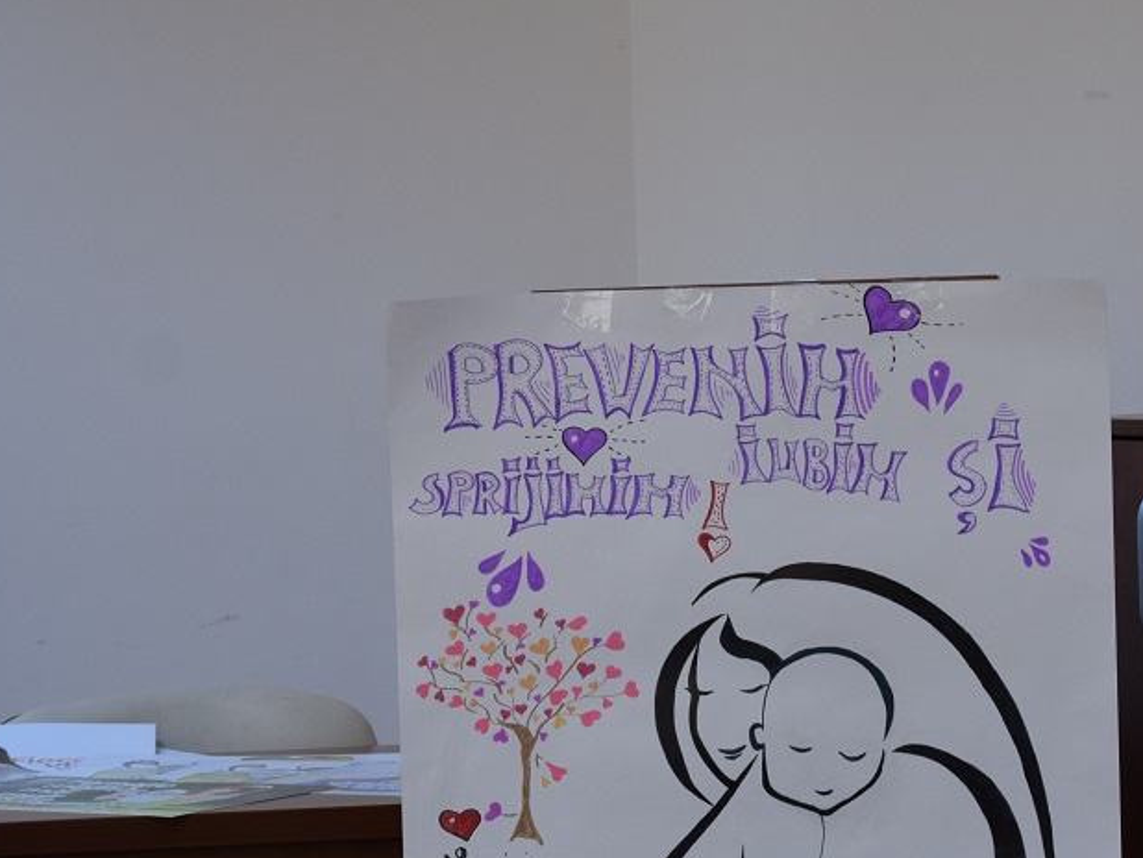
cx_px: 762
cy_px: 668
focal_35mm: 154
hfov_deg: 12.8
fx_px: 5085
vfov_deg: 9.6
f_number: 5.6
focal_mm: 55
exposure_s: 1/60
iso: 640
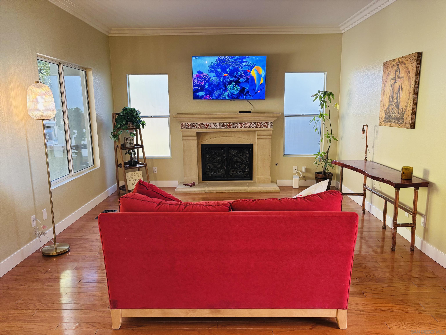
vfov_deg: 53.1
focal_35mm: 26
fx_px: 335
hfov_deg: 67.3
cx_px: 223
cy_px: 168
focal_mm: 5.96
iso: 160
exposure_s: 1/60
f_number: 1.6
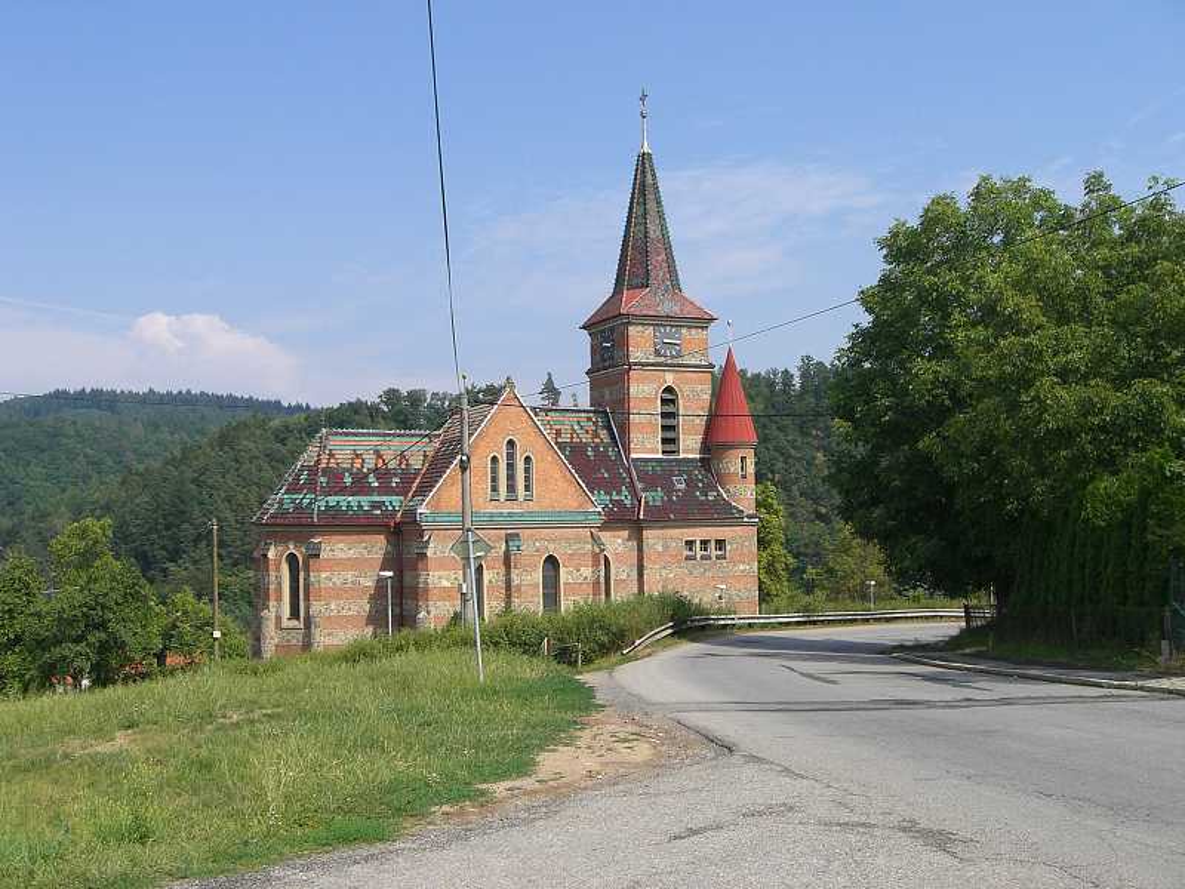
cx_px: 592
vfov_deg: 37.7
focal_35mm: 38
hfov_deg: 49.0
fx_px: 1301
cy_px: 444
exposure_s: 1/640
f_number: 4.4
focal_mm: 6.3
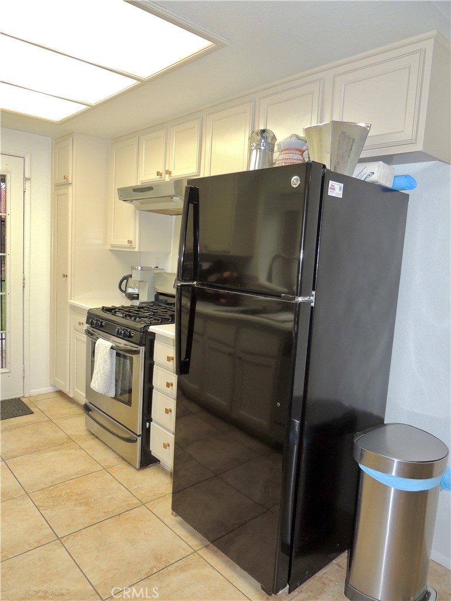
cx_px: 226
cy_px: 300
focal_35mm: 24
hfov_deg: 56.8
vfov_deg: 71.6
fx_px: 417
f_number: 3
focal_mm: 4.3
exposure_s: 1/30
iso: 200
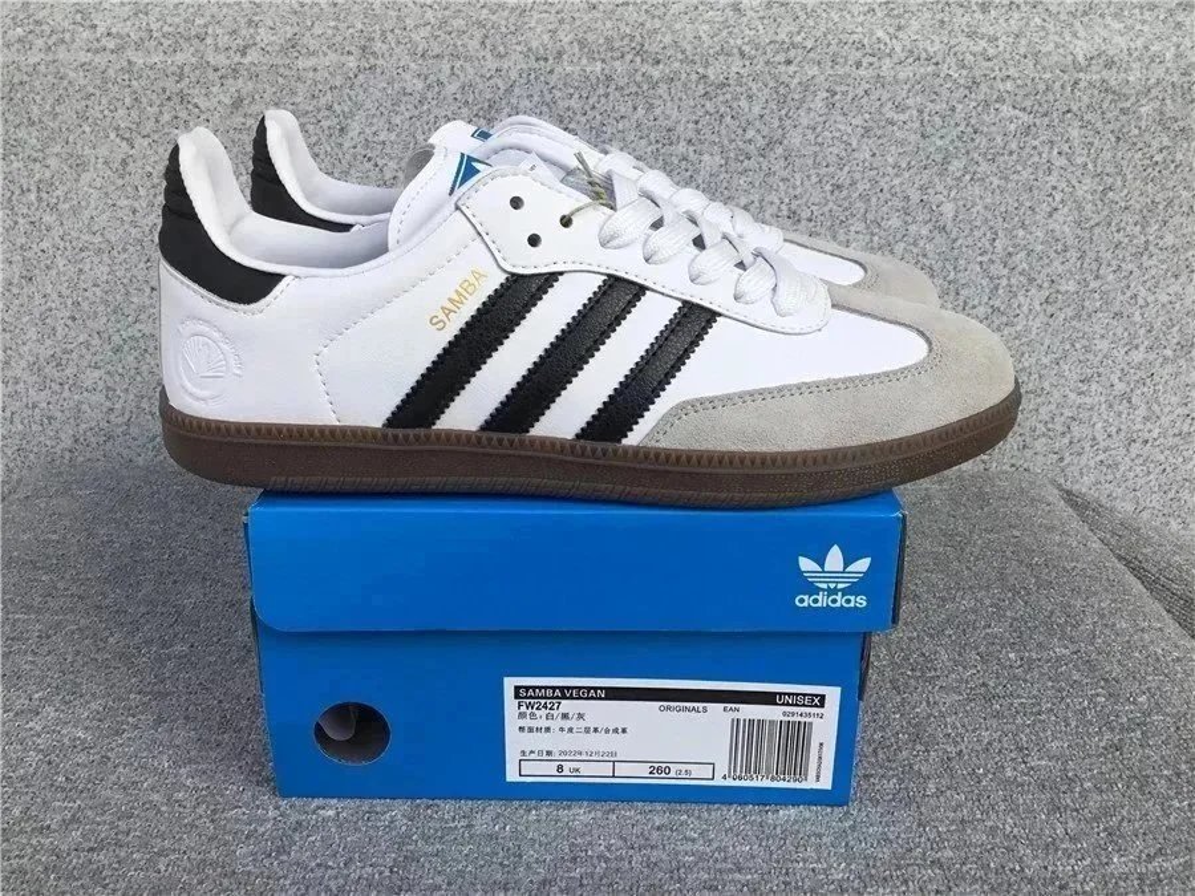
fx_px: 1070
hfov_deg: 58.4
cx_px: 598
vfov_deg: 45.4
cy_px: 448
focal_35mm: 31
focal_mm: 3.3
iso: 25
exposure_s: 1/646
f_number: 2.4
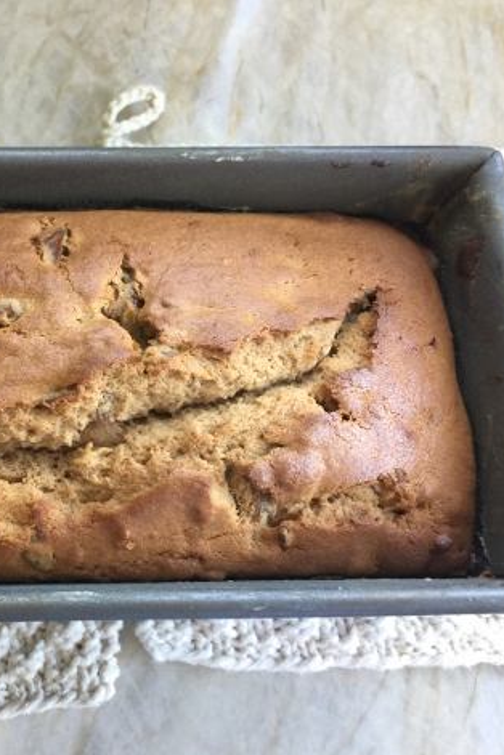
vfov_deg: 47.4
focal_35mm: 41
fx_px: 861
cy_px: 383
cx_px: 56
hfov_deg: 31.2
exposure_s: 1/15
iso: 32
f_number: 2.2
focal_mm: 4.15
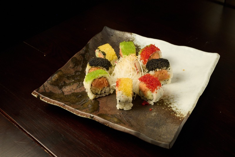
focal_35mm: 52
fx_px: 339
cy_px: 78
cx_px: 118
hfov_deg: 38.2
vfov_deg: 26.0
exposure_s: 1/30
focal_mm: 52
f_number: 11
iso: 1250
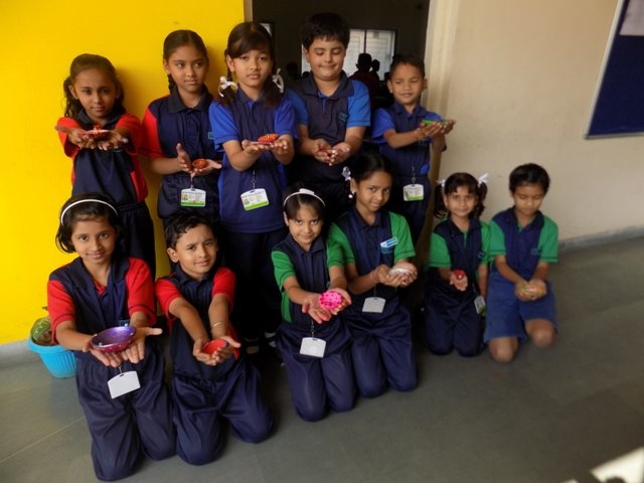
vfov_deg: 58.9
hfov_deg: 73.9
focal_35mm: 23
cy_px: 242
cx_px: 322
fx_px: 428
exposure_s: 1/160
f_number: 3.1
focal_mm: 4
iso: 80
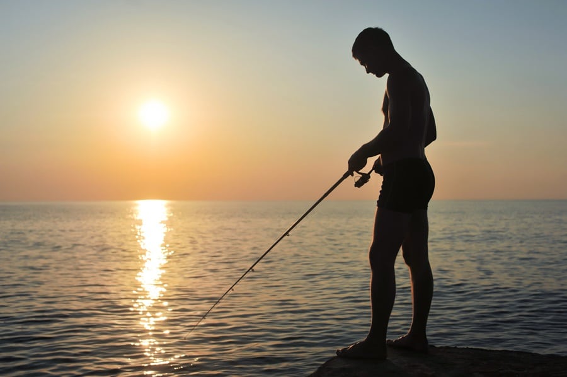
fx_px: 787
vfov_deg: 26.9
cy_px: 188
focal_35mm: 50
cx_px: 284
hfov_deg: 39.6
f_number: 4.5
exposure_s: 1/3200
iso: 160
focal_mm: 50
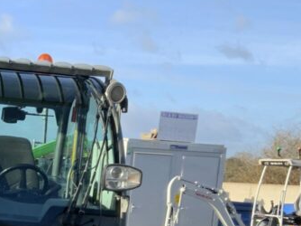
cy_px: 311
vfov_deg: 15.6
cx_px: -31
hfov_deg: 20.9
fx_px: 773
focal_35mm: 89
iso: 16
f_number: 1.8
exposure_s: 1/829
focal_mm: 3
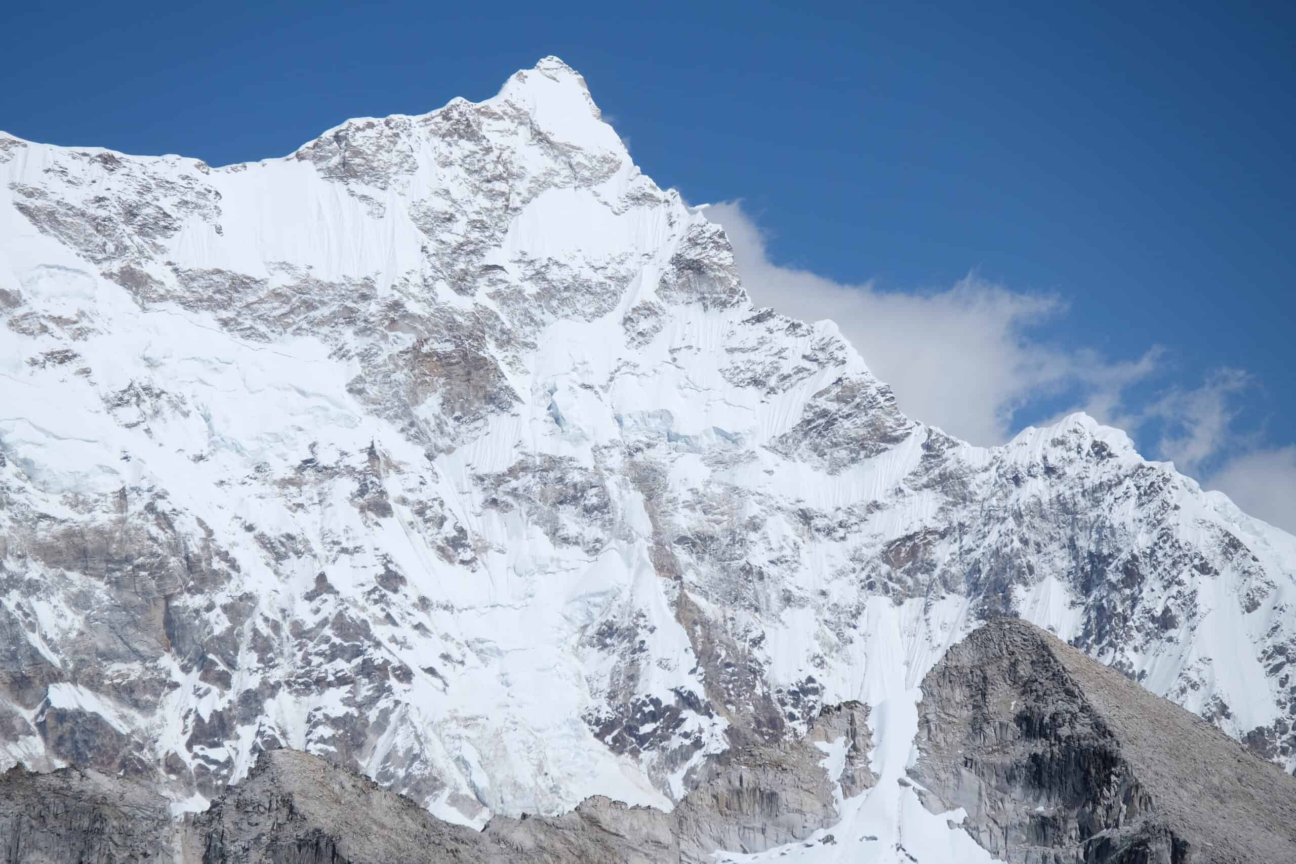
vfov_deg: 7.9
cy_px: 432
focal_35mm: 174
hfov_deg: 11.8
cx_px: 648
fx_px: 6264
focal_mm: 116.1
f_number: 5.6
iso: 200
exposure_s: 1/2000
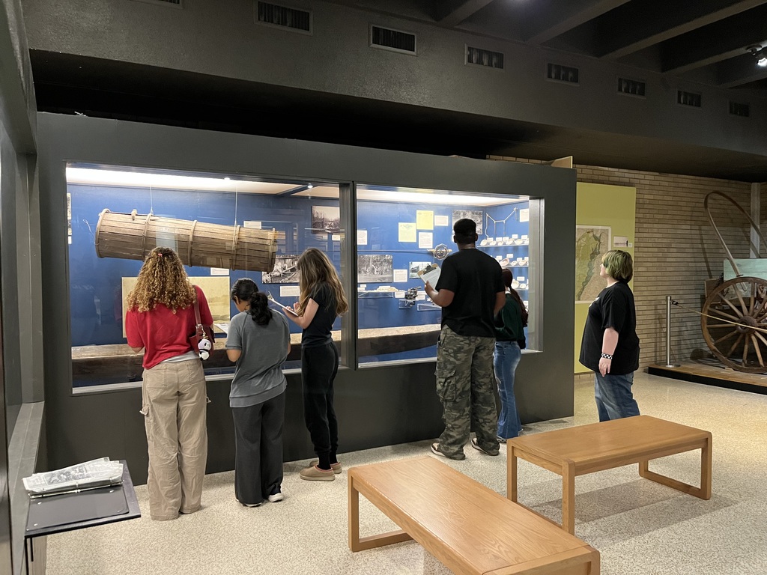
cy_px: 288
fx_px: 576
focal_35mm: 26
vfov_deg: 53.1
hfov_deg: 67.3
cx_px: 384
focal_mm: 5.1
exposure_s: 1/40
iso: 400
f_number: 1.6
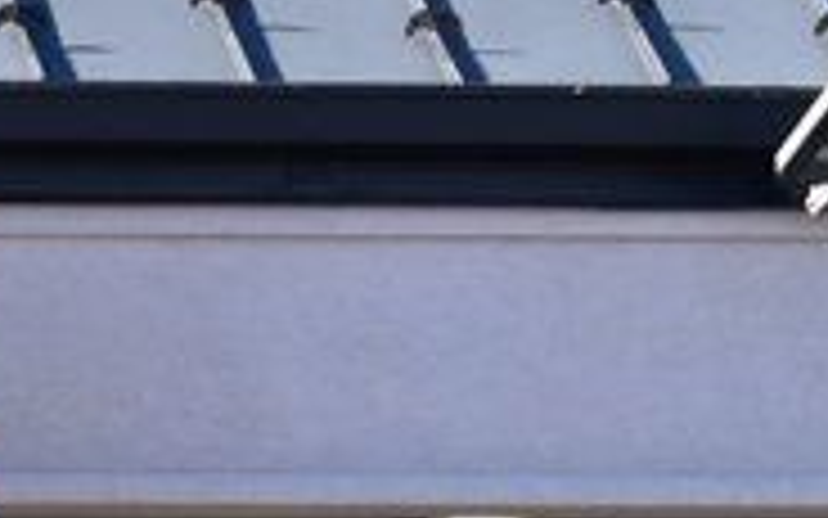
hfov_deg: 7.8
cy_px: 1207
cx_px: -1220
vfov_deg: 5.2
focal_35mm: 247
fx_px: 5570
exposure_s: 1/250
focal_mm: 29
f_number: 10
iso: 400
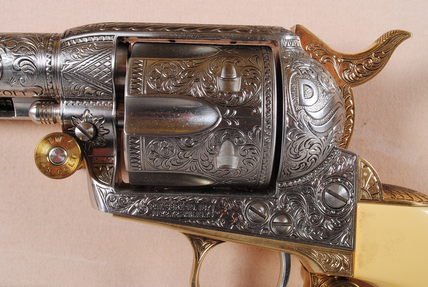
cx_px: 223
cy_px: 116
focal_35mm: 49
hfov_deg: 40.3
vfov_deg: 27.6
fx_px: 583
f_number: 11
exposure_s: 1/125
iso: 100
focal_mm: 26
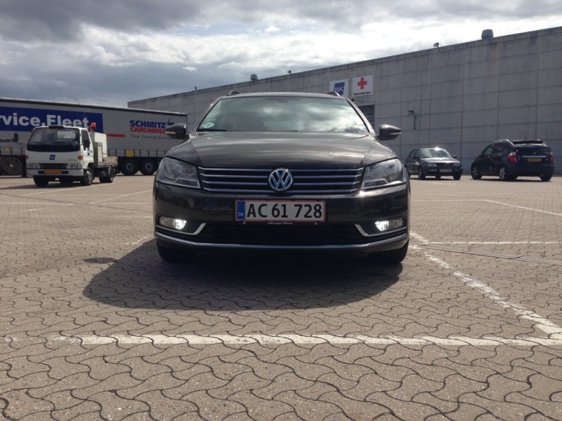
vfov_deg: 42.9
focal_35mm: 33
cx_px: 281
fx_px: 536
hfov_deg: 55.4
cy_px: 210
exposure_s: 1/2584
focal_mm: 4.12
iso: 50
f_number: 2.4
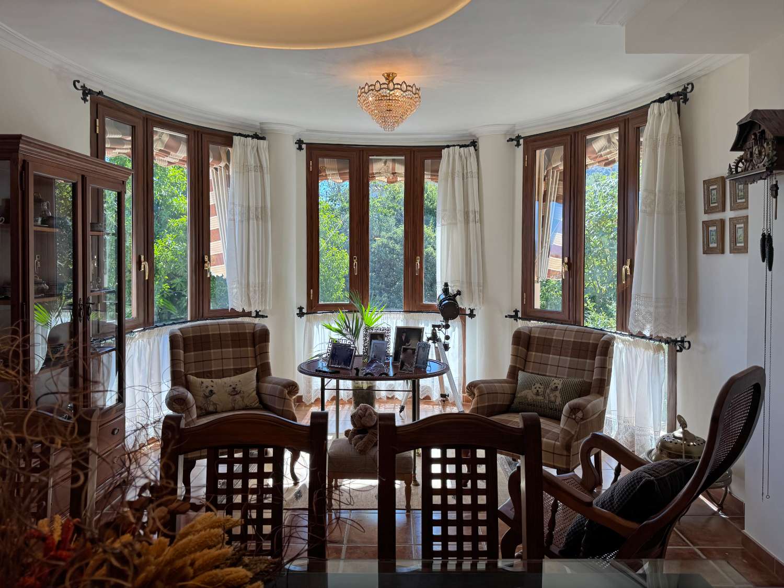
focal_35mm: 24
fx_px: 544
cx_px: 392
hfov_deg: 71.6
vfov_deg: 56.8
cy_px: 294
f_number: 1.78
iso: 80
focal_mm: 6.76
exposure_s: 1/491
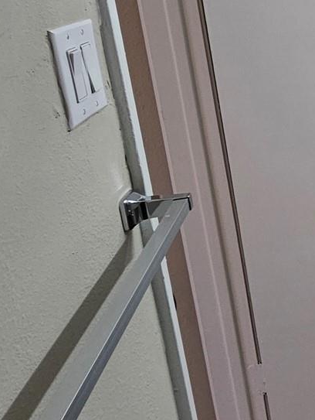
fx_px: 594
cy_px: 87
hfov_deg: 20.1
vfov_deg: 37.5
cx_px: 584
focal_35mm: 49
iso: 100
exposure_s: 1/60
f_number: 2.2
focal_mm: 2.2
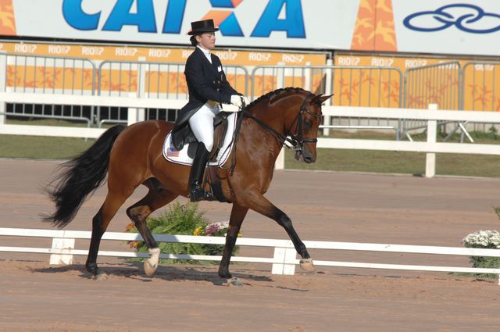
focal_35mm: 540
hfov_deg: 3.8
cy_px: 166
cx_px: 250
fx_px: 7490
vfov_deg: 2.5
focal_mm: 360
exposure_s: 1/500
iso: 200
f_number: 10
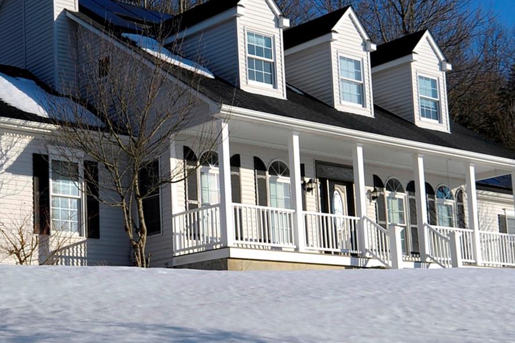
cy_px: 218
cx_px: 241
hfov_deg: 27.4
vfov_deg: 18.4
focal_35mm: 74
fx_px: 1058
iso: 200
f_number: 10
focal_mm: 32
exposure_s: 1/400
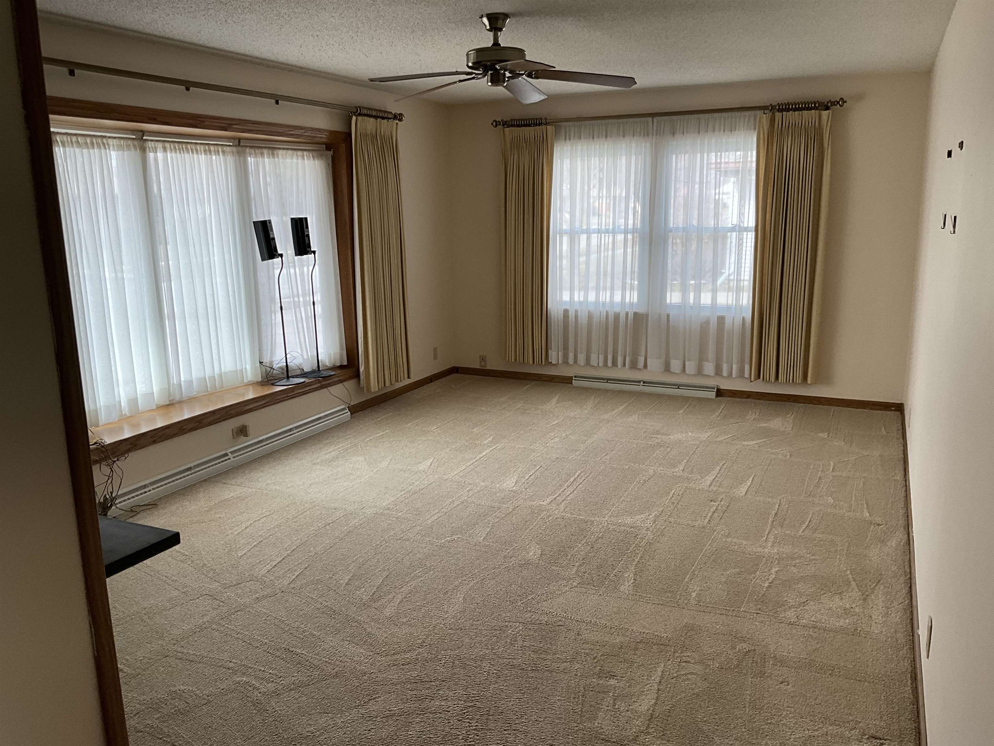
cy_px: 373
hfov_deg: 61.7
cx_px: 497
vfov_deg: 48.2
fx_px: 833
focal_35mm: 29
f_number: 1.8
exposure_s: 1/122
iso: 40
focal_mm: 3
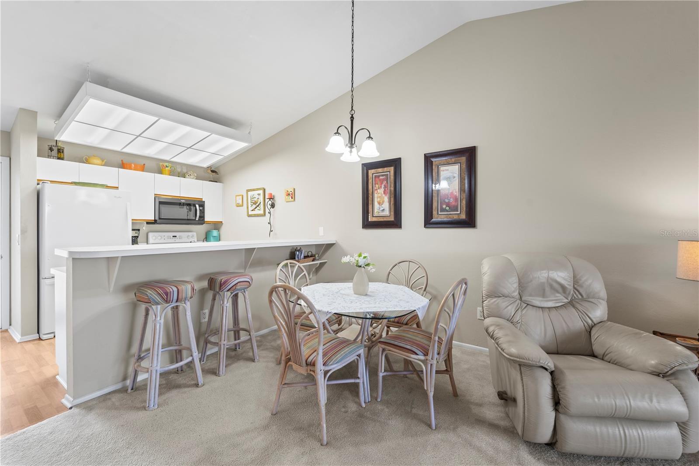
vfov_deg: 81.2
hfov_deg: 104.3
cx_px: 350
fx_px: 272
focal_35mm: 14
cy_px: 233
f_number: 7.1
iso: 64
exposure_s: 1/2.5
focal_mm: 14
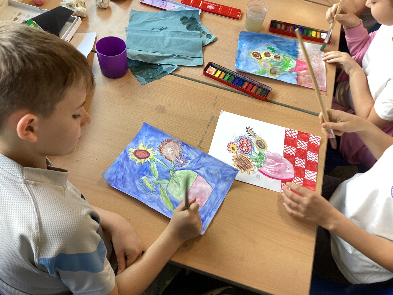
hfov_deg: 58.4
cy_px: 148
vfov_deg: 45.4
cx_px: 196
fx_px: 352
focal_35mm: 31
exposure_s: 1/60
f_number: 2.4
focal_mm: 3.3
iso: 80
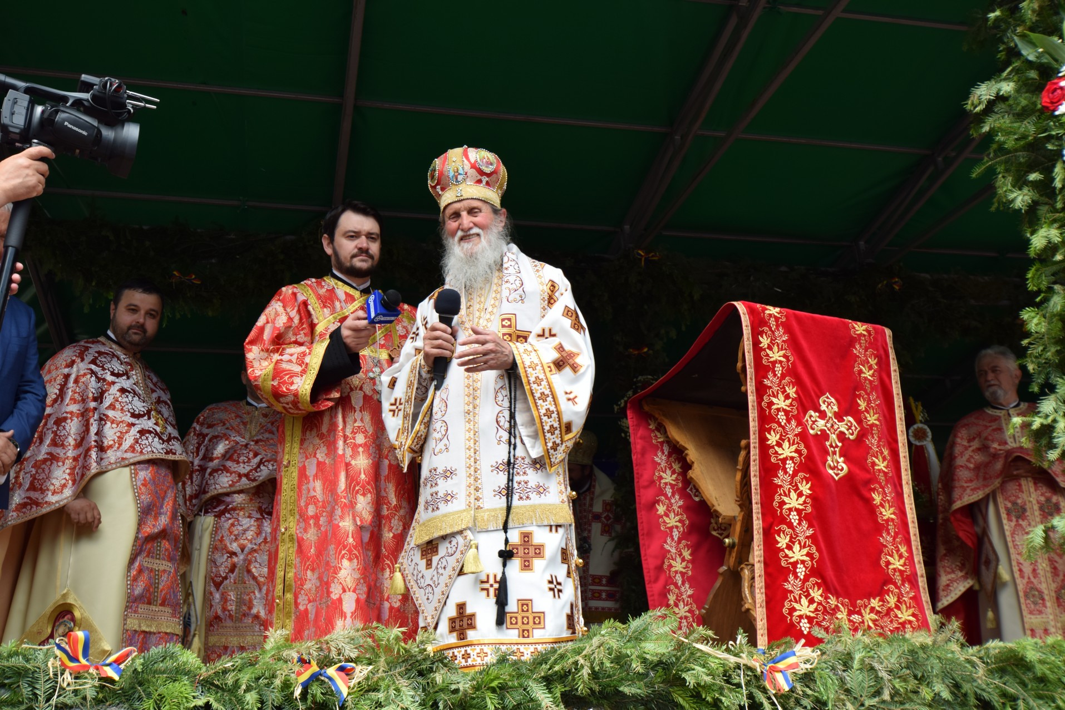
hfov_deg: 53.1
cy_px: 355
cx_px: 532
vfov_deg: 36.9
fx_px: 1065
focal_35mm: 36
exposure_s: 1/60
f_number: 7.1
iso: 100
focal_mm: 24
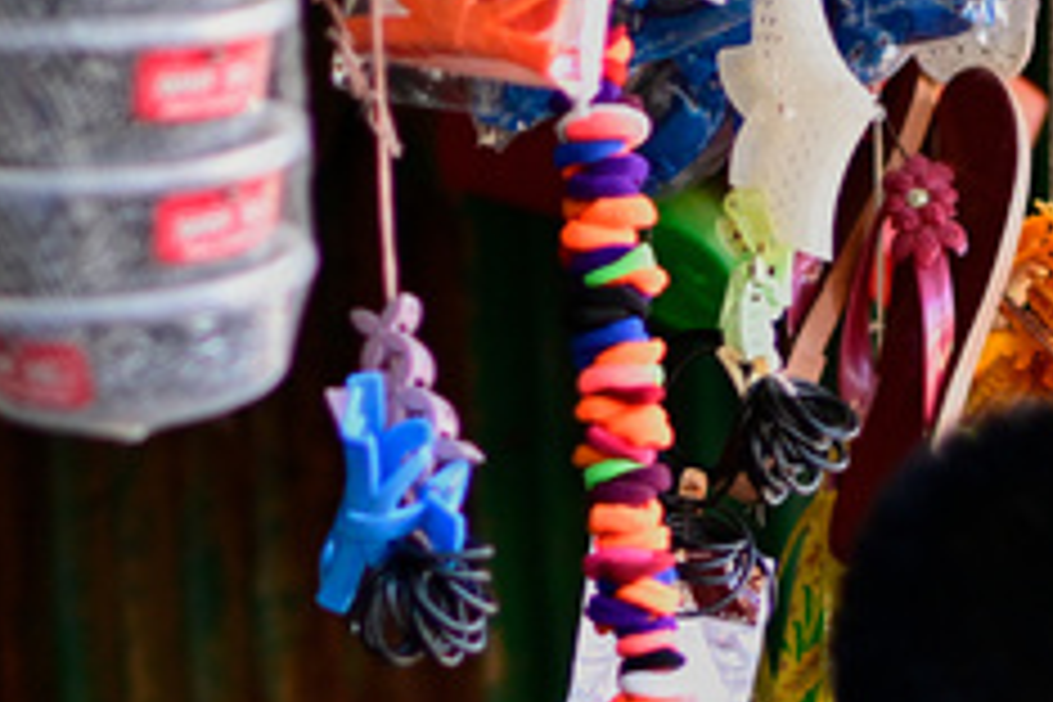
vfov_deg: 8.4
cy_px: 1505
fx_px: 4475
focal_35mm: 153
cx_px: 796
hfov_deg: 13.4
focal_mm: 35
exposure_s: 1/500
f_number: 1.6
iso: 400
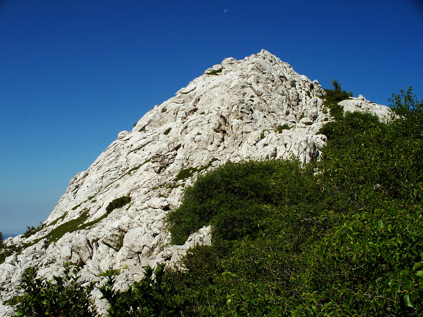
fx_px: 440
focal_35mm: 36
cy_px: 158
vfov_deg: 39.7
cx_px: 212
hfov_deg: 51.4
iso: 64
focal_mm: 7.54
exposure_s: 1/800
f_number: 5
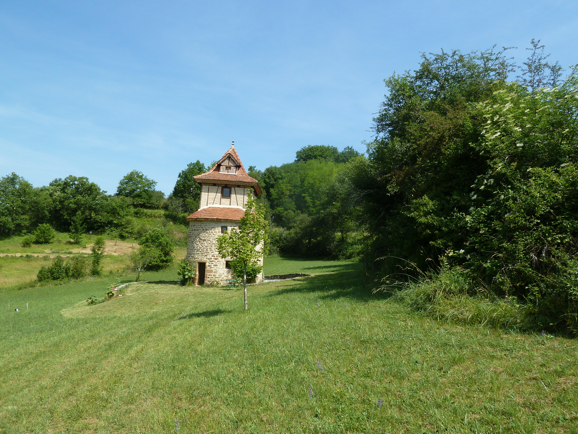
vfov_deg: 54.9
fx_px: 417
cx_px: 289
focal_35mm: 25
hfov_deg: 69.4
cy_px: 217
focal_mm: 4.1
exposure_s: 1/400
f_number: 4
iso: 80
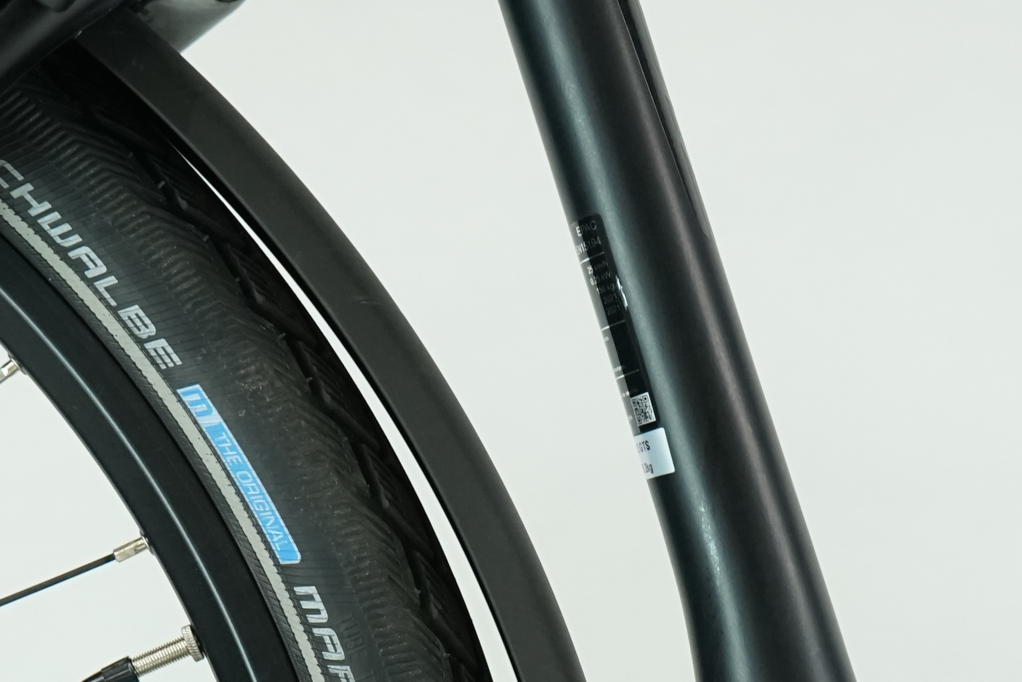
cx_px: 390
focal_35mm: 115
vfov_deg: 11.7
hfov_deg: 17.8
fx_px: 3264
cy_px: 803
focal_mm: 38
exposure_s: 1/200
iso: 1600
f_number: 5.6
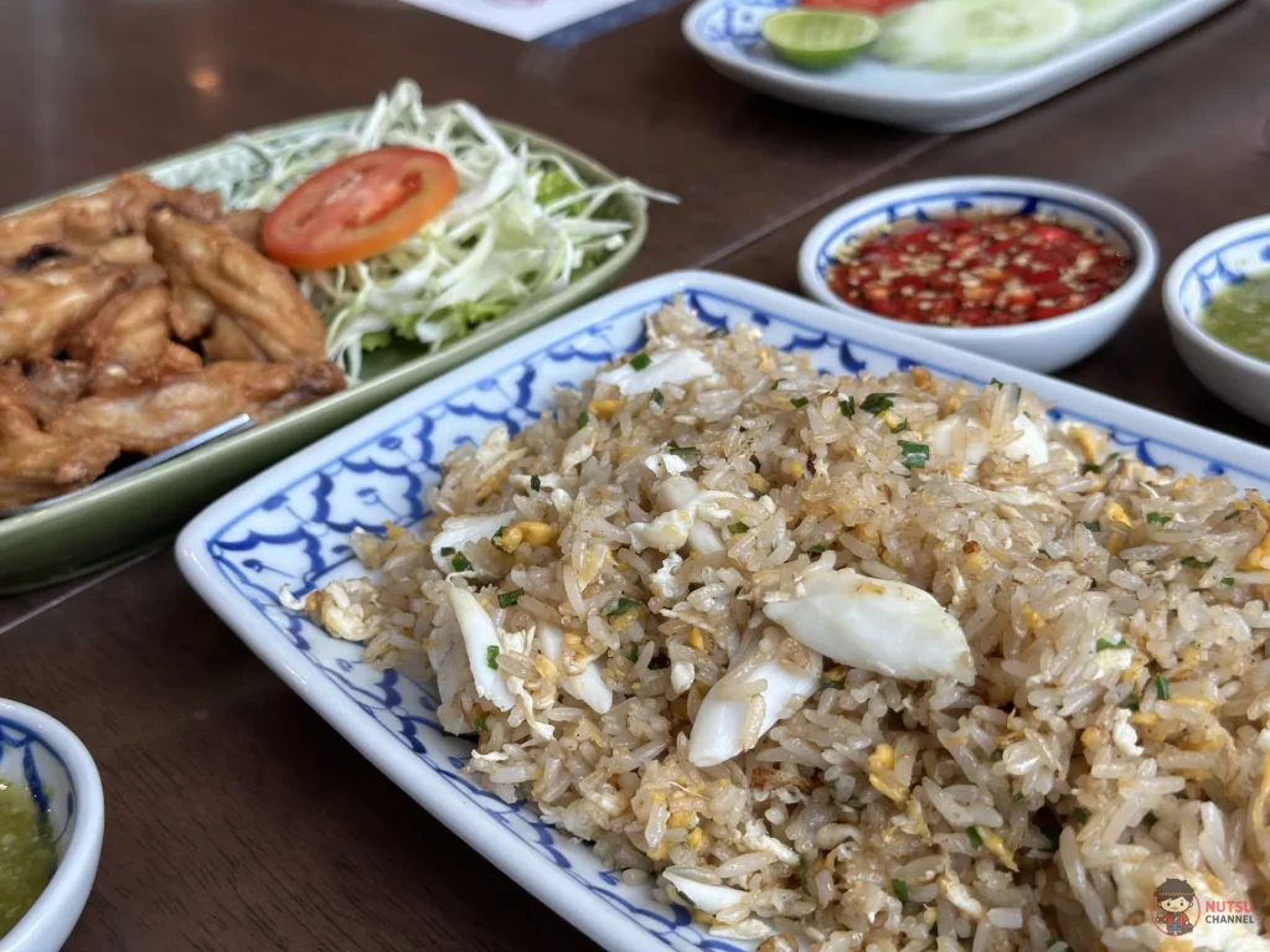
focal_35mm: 48
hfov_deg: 39.7
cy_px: 476
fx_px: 1761
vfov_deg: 30.3
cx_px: 635
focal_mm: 6.86
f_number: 1.78
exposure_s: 1/284
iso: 64
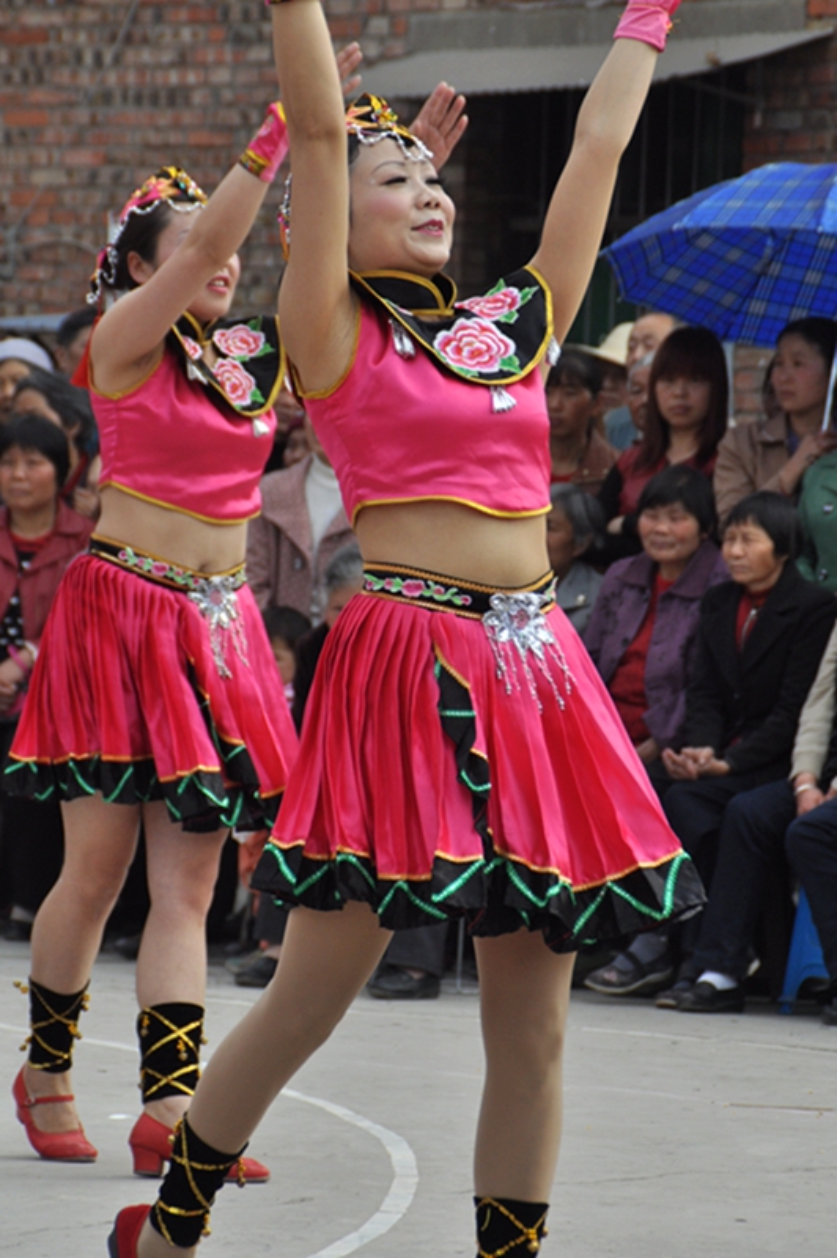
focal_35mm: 300
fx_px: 10480
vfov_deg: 6.9
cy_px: 629
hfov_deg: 4.6
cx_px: 418
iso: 500
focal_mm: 200
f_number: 10
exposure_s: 1/1250
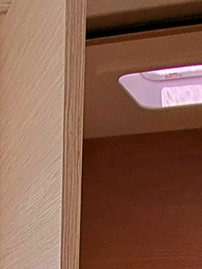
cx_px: 90
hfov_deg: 16.6
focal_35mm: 89
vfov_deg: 14.9
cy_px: 626
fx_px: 692
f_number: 2.2
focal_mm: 1.74
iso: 64
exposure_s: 1/40
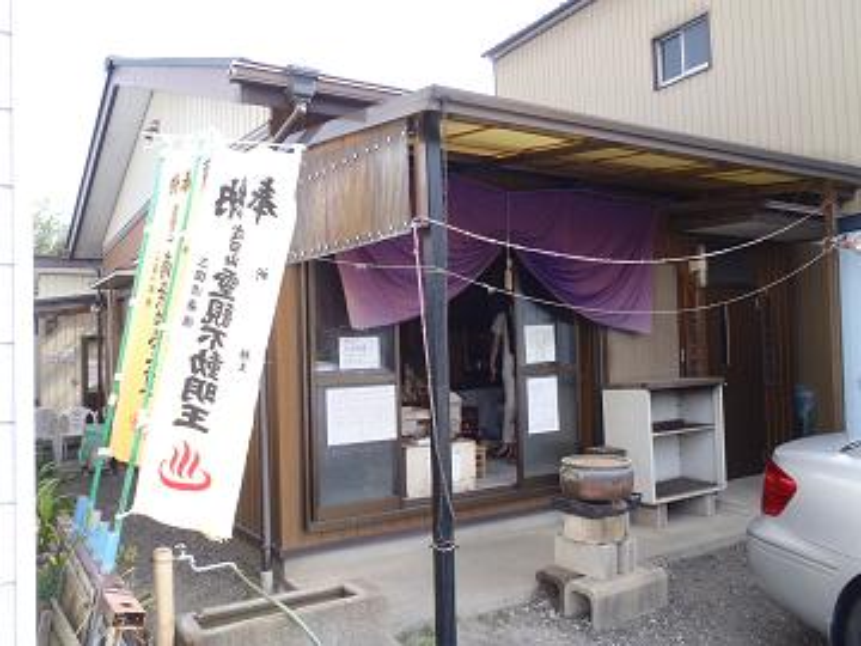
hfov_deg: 63.4
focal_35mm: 28
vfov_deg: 49.7
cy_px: 323
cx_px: 430
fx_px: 696
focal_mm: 5
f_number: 3.9
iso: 80
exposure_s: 1/125
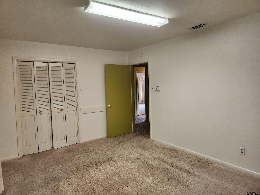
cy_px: 98
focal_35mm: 23
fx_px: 173
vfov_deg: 58.9
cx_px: 130
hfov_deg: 73.9
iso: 160
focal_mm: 5.4
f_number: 1.8
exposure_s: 1/120
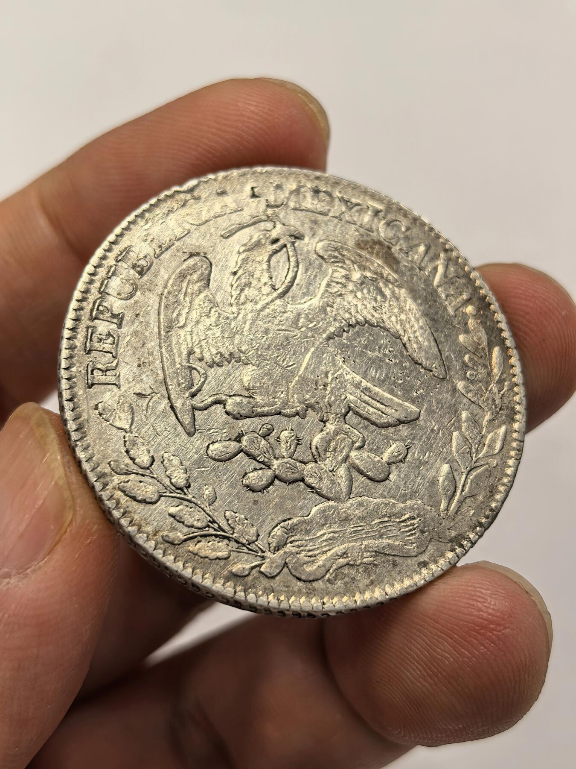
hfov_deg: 27.0
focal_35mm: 54
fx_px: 1198
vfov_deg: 35.5
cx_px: 288
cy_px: 384
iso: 125
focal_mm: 6.98
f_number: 2
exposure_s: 1/100
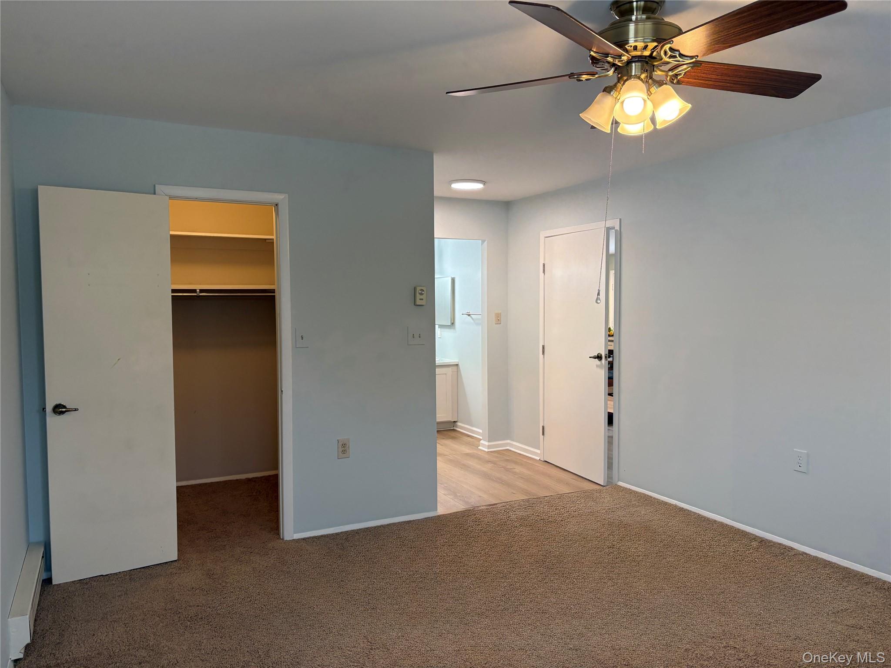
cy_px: 334
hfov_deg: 67.3
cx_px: 446
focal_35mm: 26
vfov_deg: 53.1
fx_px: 669
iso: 100
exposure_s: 1/60
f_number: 1.6
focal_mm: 5.96
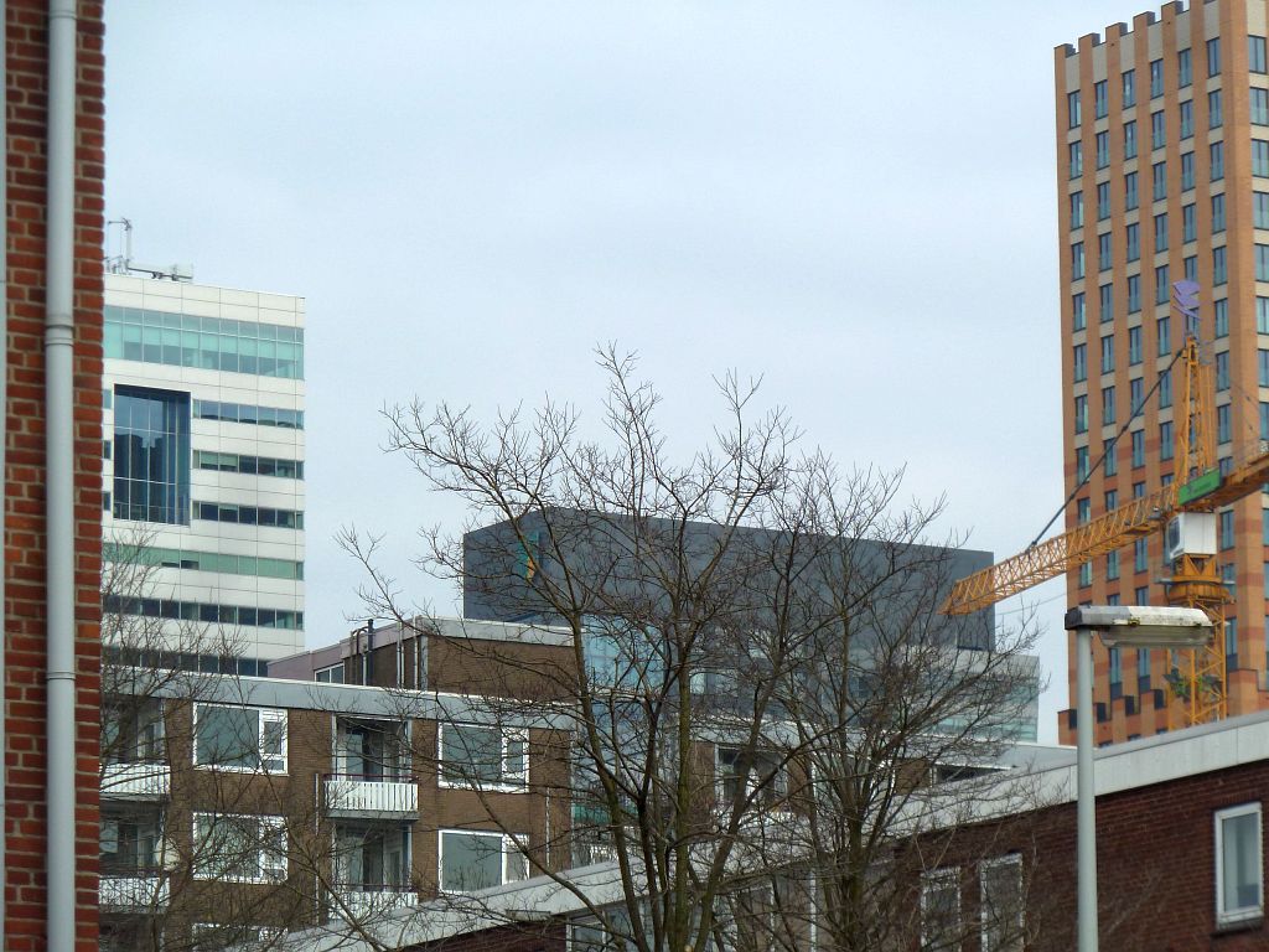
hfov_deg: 11.7
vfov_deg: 8.8
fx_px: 6195
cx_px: 634
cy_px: 476
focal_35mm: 169
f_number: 5
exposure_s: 1/500
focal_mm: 27.8
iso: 80
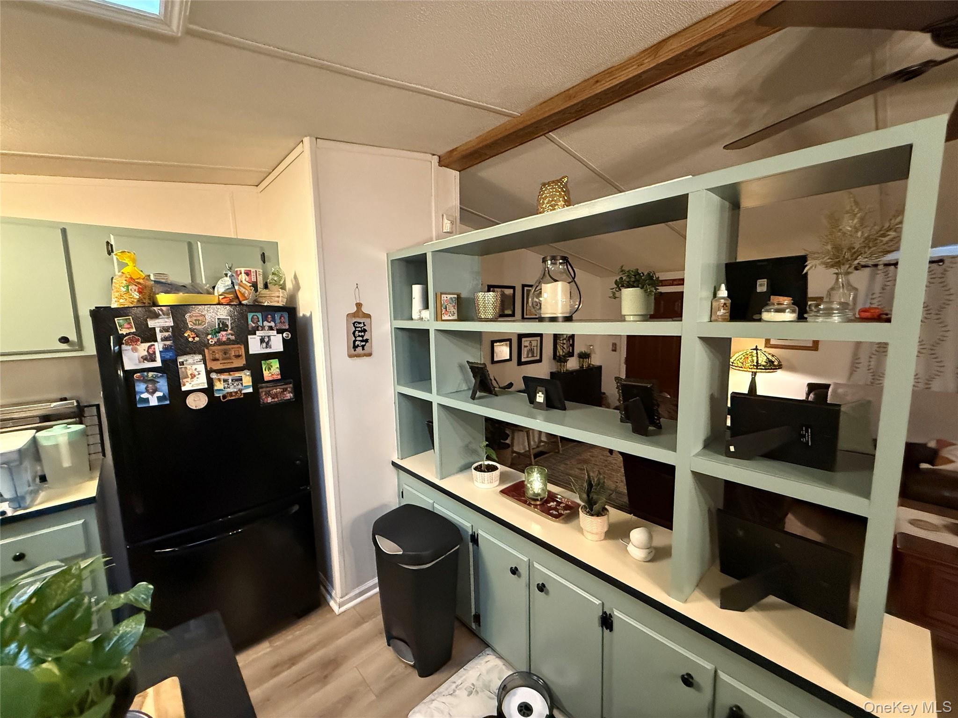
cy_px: 359
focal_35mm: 14
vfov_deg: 85.7
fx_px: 387
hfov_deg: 102.1
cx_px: 479
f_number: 2.2
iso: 800
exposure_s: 1/60
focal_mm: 2.22
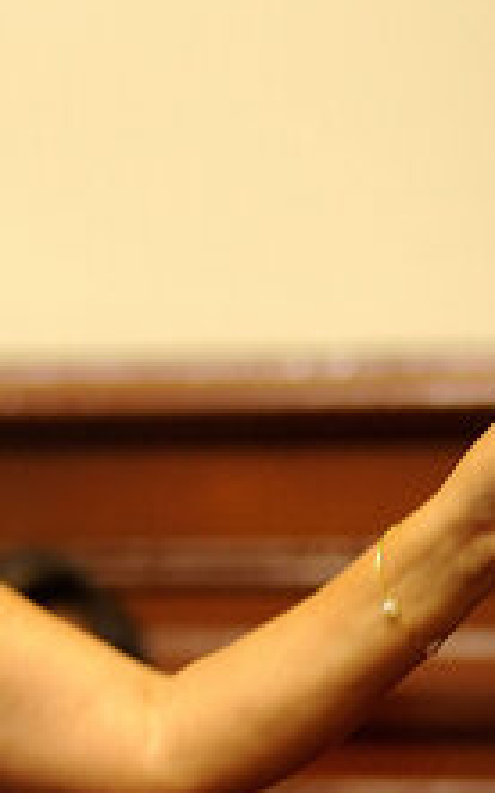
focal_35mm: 398
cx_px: -344
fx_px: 8596
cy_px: 463
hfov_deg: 3.3
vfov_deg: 5.3
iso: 1000
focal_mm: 135
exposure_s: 1/30
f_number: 2.8
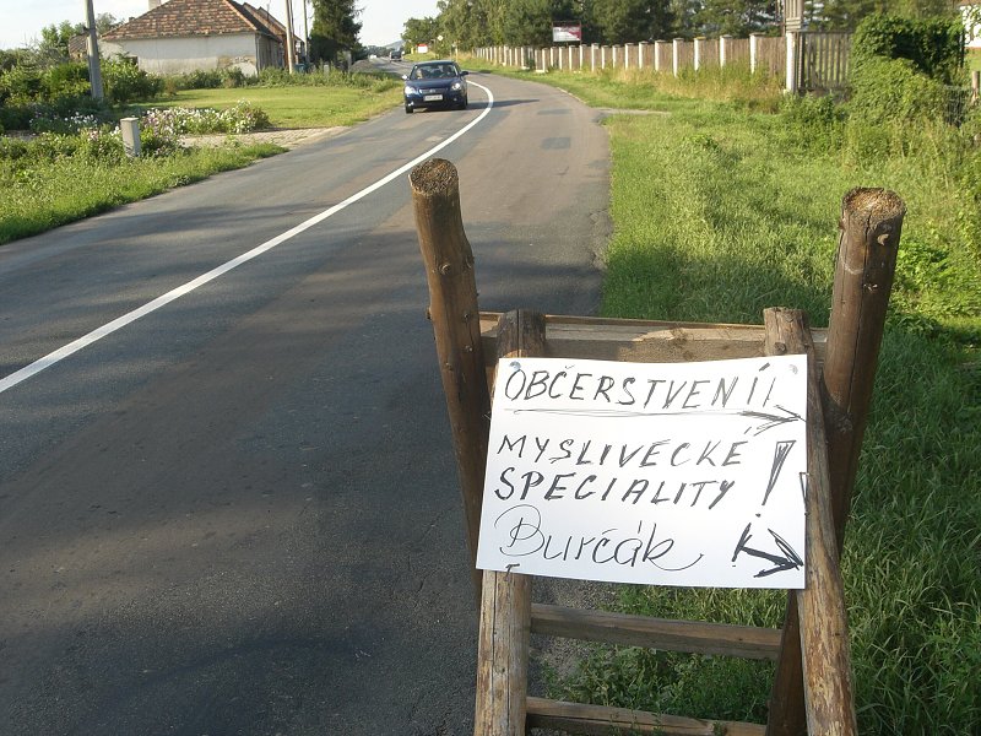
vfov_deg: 37.7
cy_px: 368
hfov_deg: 49.0
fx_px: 1077
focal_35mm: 38
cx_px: 490
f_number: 4.4
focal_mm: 6.3
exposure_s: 1/250
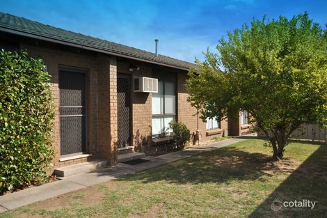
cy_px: 109
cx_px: 164
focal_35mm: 30
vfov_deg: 43.6
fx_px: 272
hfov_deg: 61.9
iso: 200
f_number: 16
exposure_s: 1/200
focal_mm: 20
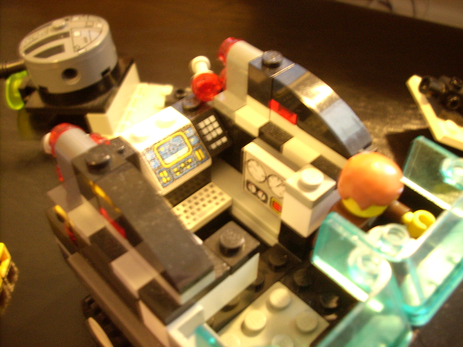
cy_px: 174
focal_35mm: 37
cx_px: 232
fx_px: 495
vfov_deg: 38.7
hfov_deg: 50.1
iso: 248
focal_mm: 6.2
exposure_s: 1/4
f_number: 2.8
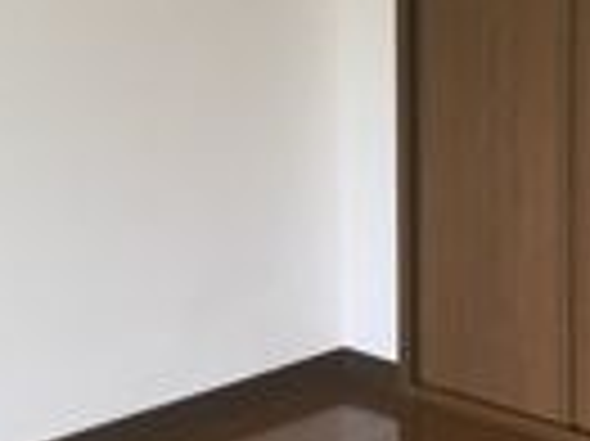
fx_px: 2265
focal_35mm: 133
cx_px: 104
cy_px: -166
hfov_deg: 14.7
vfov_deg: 10.8
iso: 80
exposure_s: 1/30
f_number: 2.2
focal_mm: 4.15
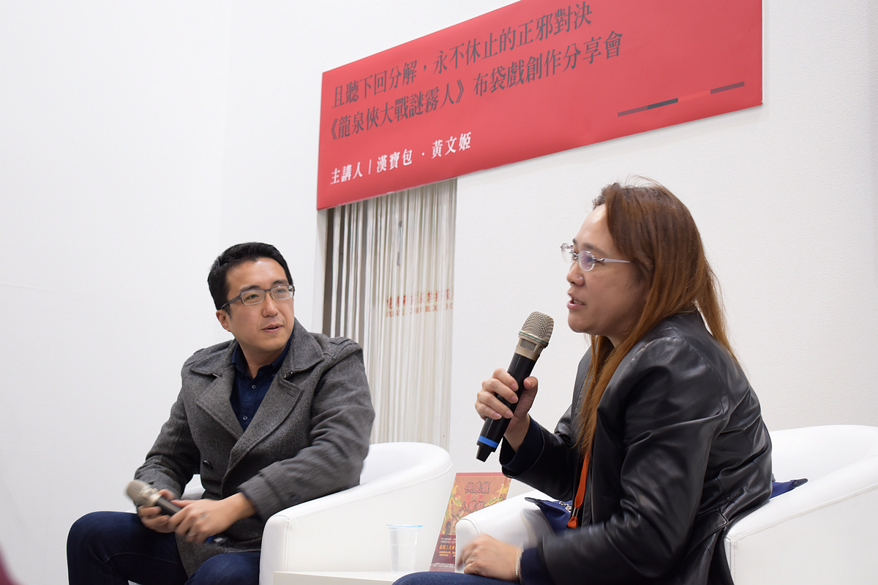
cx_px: 439
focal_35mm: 60
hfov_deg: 33.4
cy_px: 292
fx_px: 1463
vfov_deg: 22.6
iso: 640
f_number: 5
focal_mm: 40
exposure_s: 1/40
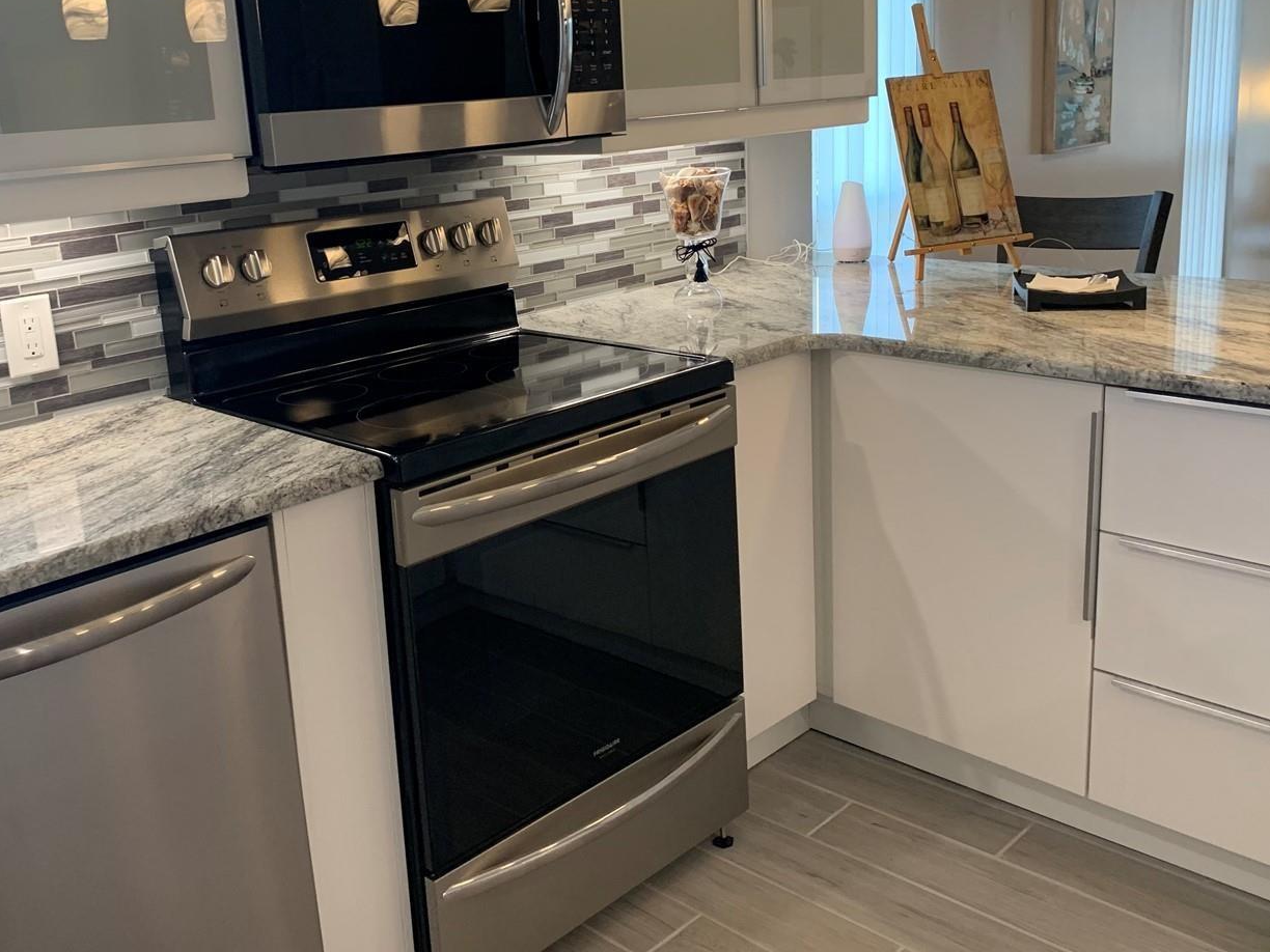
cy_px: 380
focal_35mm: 34
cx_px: 563
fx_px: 1247
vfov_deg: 41.6
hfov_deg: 53.8
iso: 100
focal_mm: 4.25
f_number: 1.8
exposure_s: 1/60
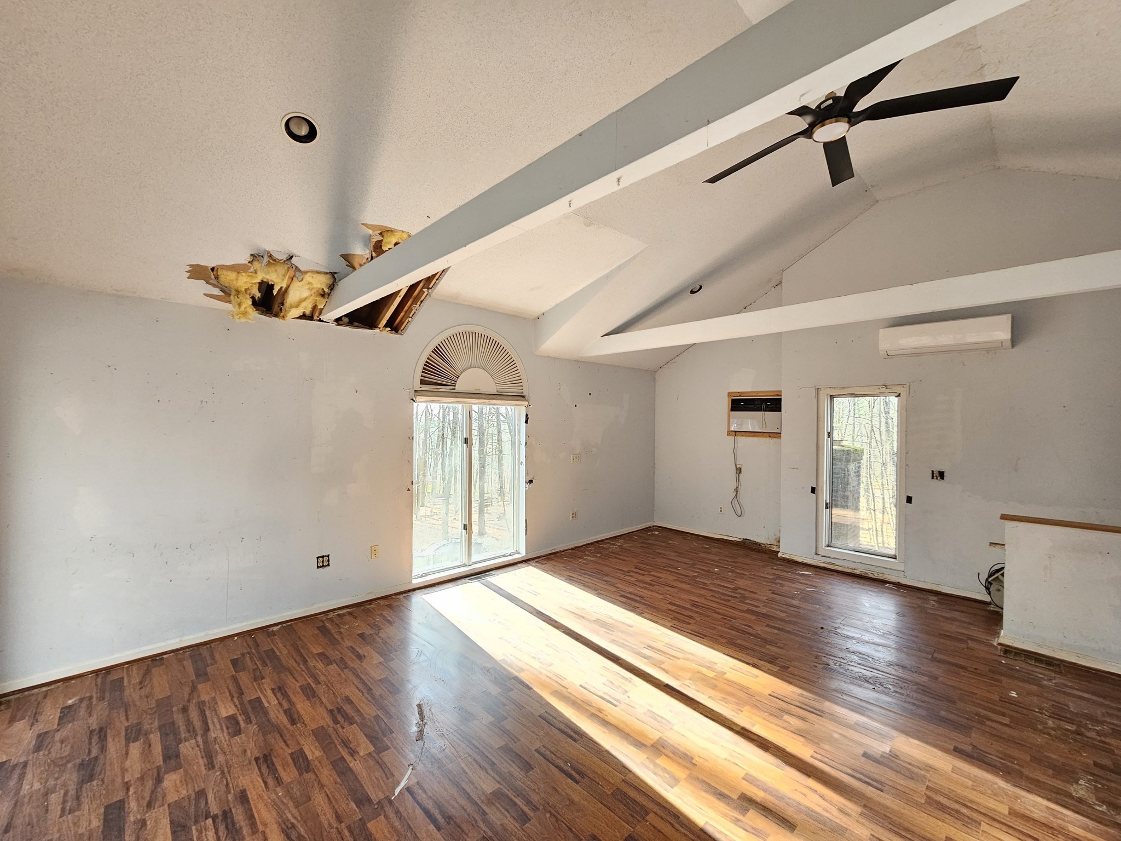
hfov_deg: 106.2
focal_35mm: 13
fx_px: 421
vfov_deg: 89.9
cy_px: 420
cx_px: 560
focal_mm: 2.2
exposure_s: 1/60
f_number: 2.2
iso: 200
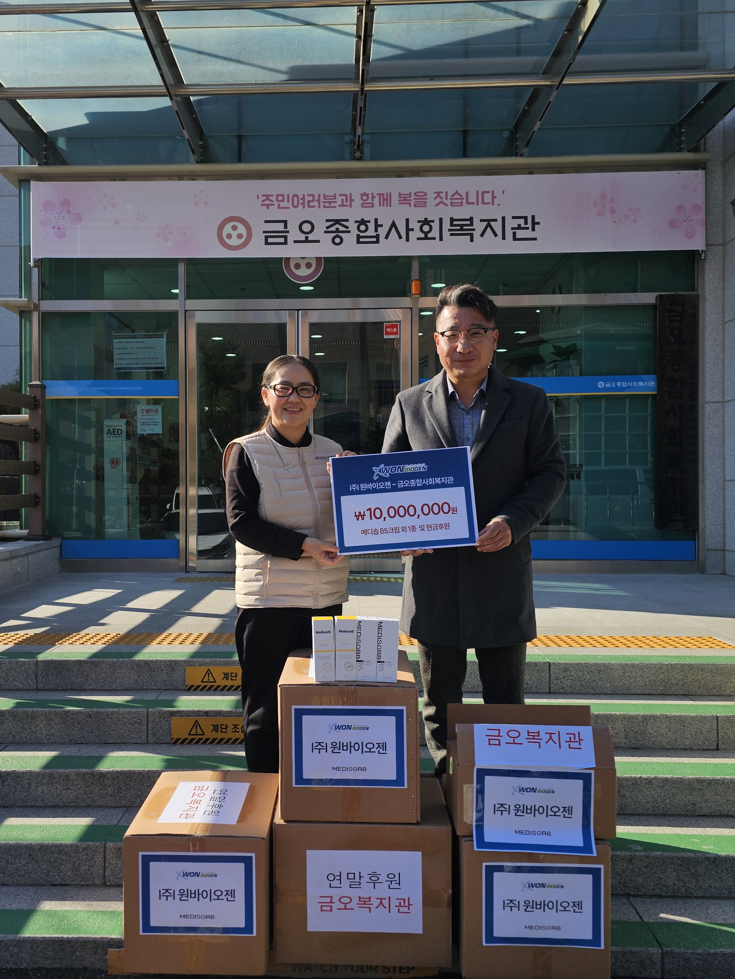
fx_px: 651
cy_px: 490
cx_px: 368
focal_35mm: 23
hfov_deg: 58.9
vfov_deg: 73.9
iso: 10
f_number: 1.7
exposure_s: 1/667
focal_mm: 6.3
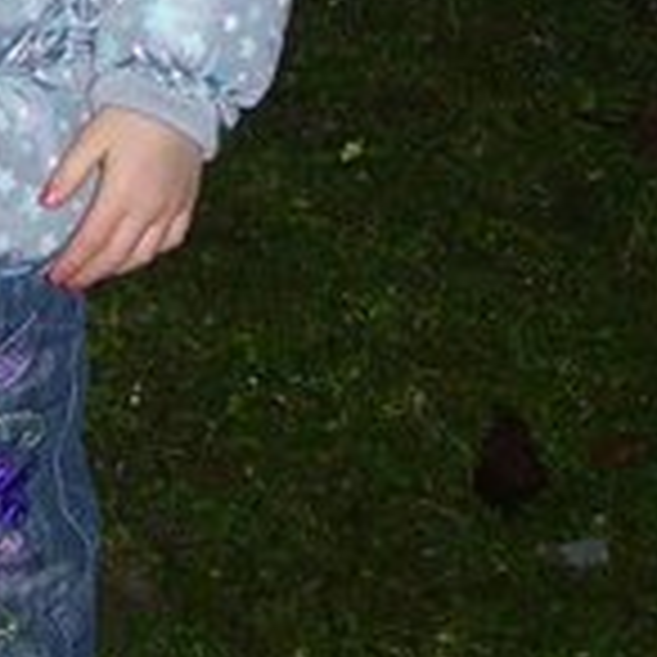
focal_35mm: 179
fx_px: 3844
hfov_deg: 9.6
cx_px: -148
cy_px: -828
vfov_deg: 9.0
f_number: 2.7
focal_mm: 6
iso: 125
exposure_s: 1/60
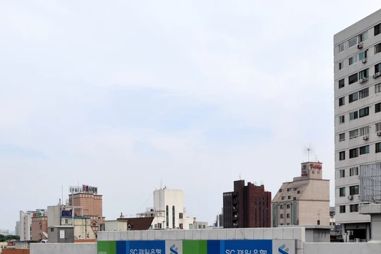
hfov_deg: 36.9
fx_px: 571
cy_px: 248
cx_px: 192
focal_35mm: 54
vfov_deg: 24.0
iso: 200
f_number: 13
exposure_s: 1/200
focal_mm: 24
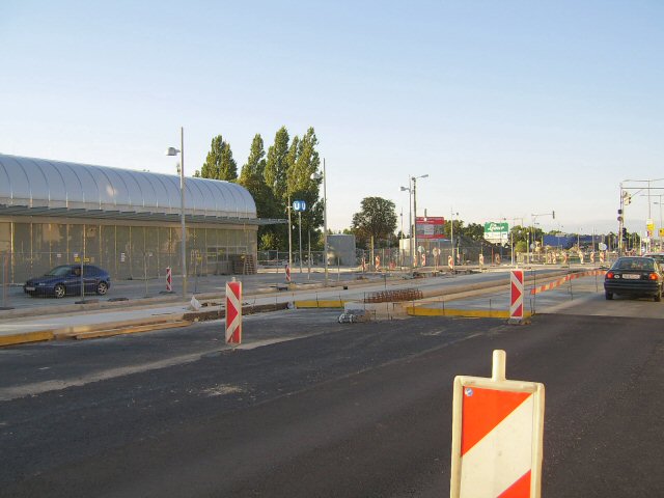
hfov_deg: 49.0
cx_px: 332
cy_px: 249
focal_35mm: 38
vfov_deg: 37.7
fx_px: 729
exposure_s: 1/500
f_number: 2.8
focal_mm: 7.8
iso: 50
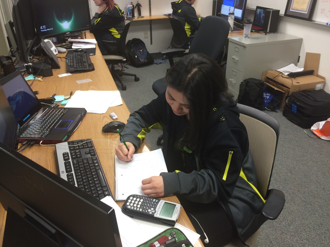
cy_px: 124
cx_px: 165
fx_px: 276
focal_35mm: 29
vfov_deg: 48.2
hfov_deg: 61.7
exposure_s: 1/30
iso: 80
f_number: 2.2
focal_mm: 4.15
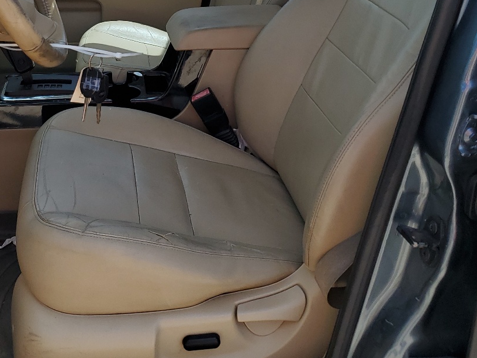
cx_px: 155
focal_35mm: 51
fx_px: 703
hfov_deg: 37.1
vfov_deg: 27.2
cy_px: 15
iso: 50
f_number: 1.5
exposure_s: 1/1667
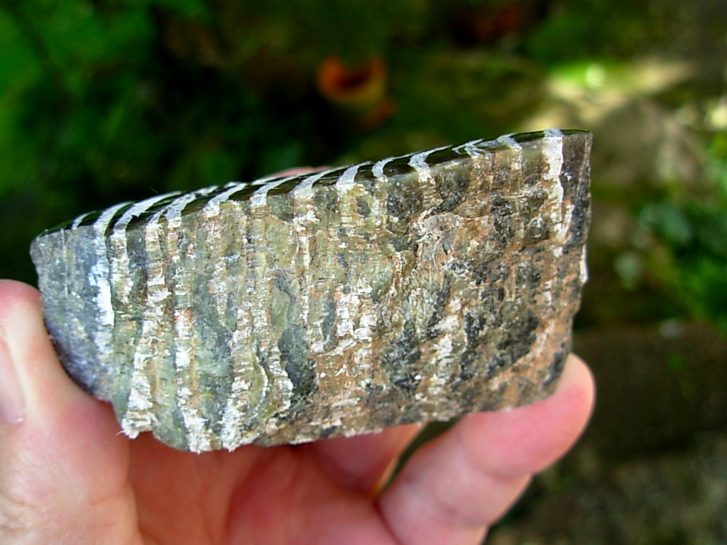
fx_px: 798
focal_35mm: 38
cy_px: 272
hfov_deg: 49.0
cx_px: 364
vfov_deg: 37.7
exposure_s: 1/78.3
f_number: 2.9
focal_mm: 6.3
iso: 50
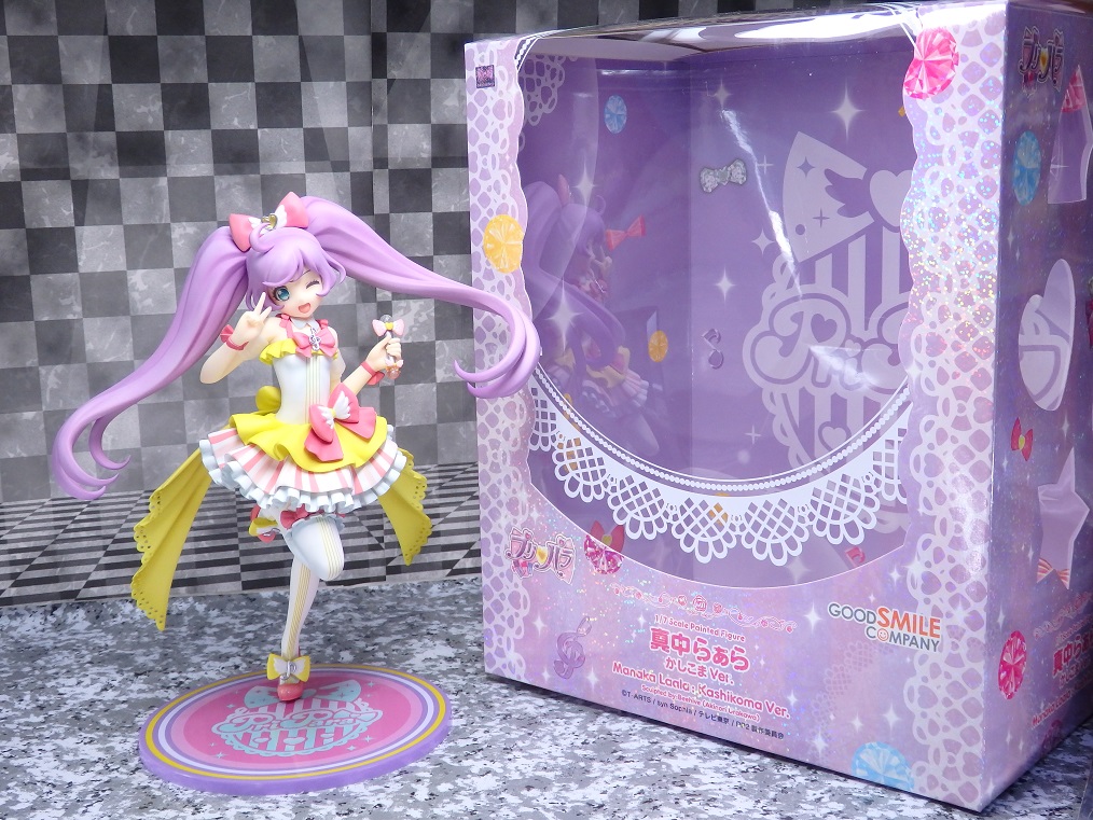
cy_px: 410
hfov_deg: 42.1
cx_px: 546
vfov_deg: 32.2
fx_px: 1421
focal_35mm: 45
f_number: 3.8
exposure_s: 1/160
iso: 320
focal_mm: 8
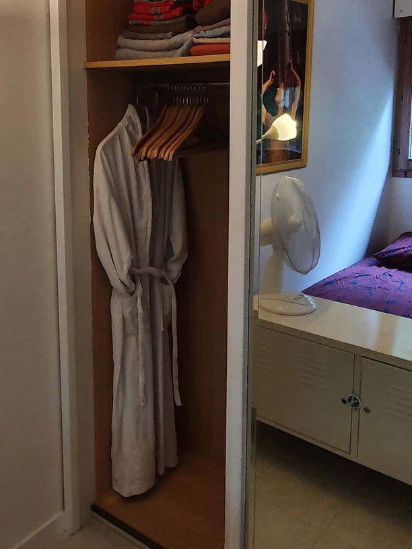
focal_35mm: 34
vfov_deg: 52.9
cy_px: 181
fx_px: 540
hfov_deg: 41.5
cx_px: 159
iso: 200
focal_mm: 1.8
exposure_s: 1/50
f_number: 2.2
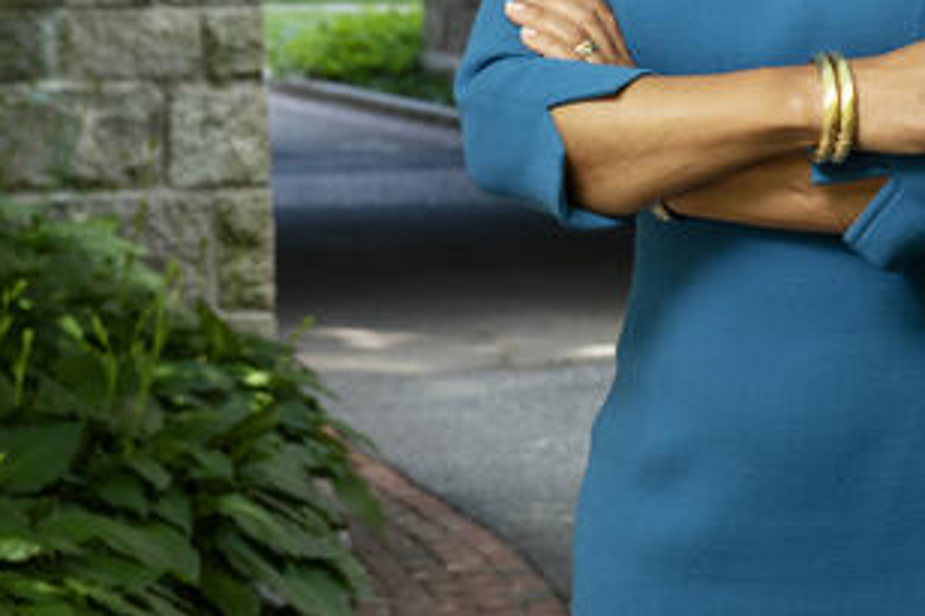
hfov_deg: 13.5
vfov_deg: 8.9
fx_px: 3903
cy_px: -135
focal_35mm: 152
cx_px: 634
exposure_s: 1/60
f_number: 6.3
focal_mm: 60
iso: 400
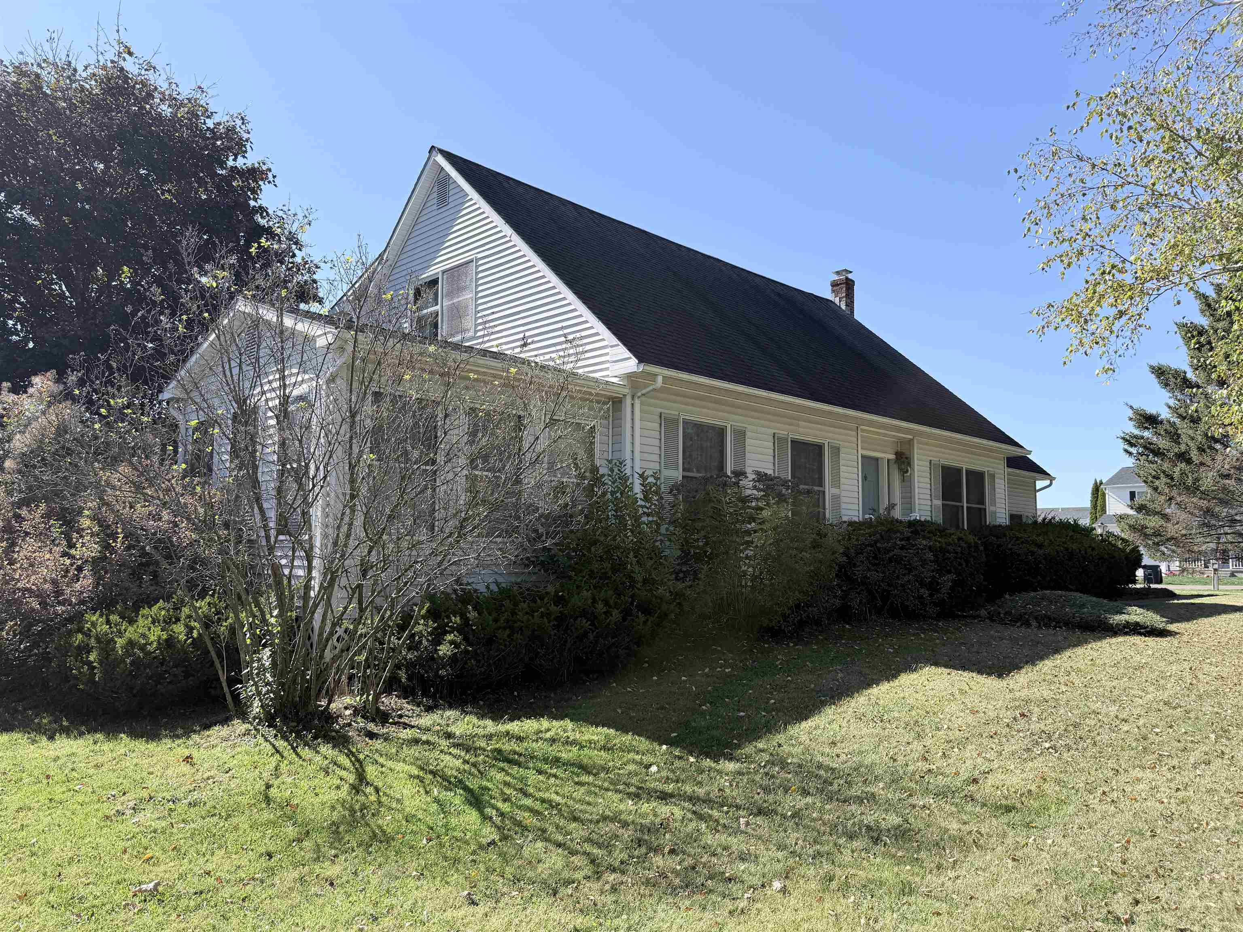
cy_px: 466
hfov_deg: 71.6
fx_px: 862
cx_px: 622
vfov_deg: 56.8
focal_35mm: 24
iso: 80
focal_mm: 6.76
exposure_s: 1/2169
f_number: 1.78
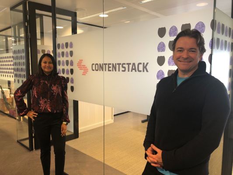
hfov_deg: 63.4
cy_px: 88
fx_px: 189
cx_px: 116
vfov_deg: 49.8
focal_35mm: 28
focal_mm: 4
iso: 64
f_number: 1.8
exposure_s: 1/17
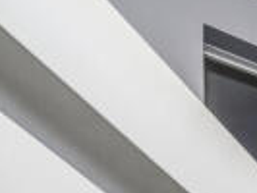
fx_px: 357
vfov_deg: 26.6
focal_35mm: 48
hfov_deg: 26.6
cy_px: 236
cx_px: 398
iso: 320
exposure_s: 1/125
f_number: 7.1
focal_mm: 14
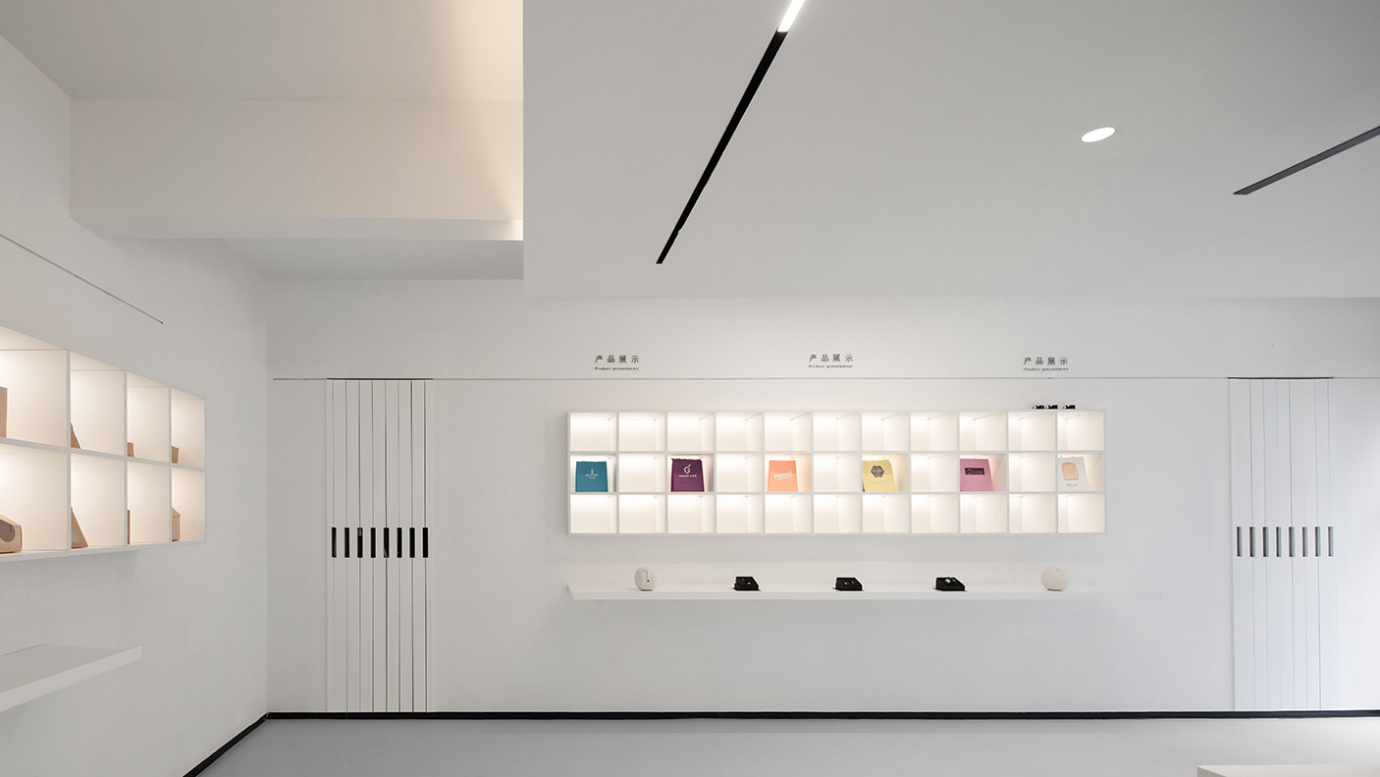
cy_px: 385
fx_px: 695
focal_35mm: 19
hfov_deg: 89.4
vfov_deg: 58.3
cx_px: 645
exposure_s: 1/25
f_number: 8
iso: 100
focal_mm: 17
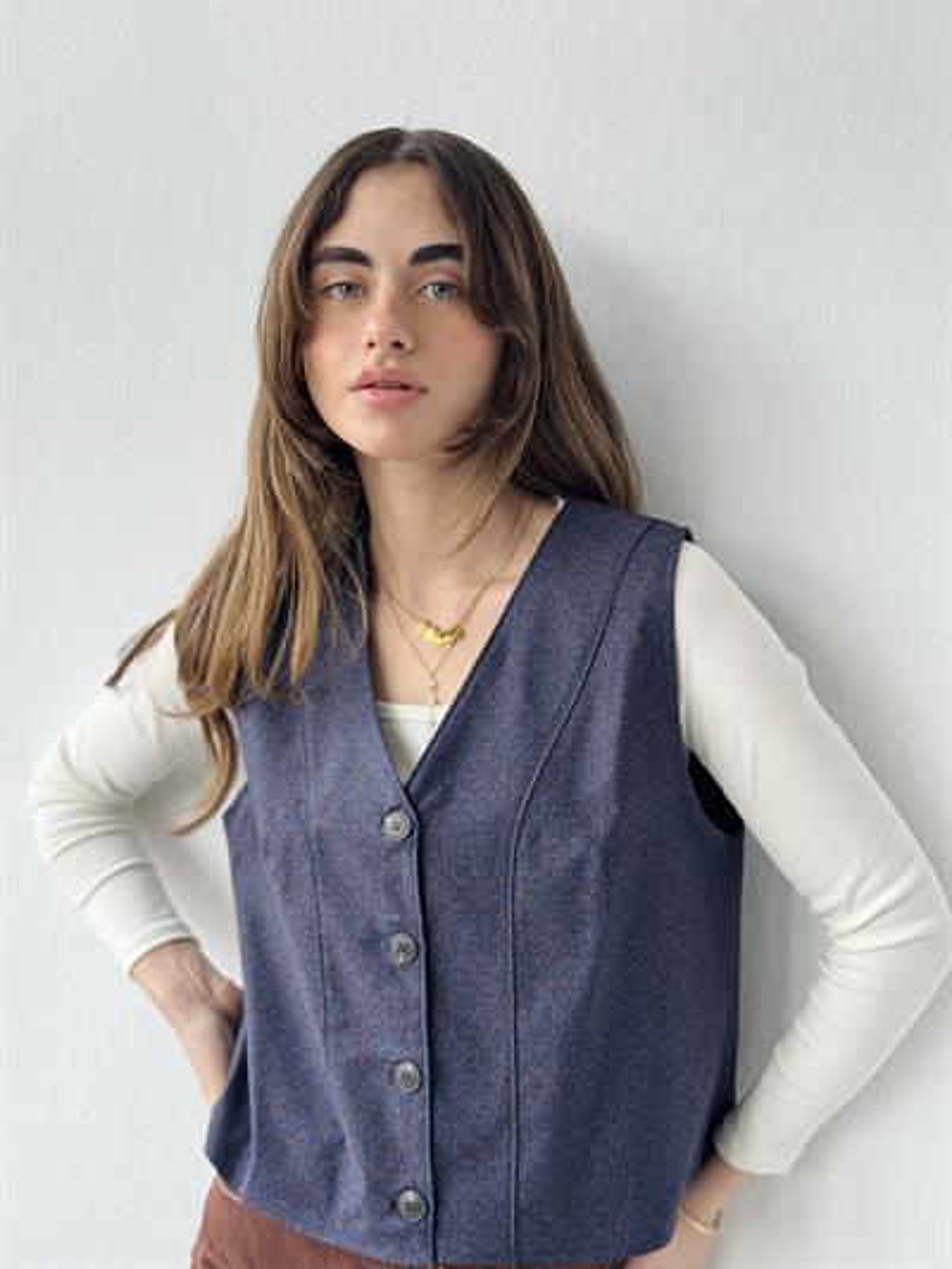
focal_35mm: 48
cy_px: 634
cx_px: 476
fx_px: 1759
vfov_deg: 39.6
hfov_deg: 30.3
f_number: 1.78
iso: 64
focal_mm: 6.76
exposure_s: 1/121
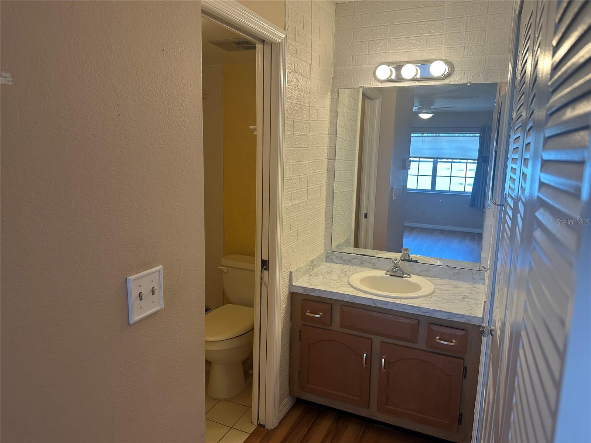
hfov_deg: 71.6
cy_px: 222
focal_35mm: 24
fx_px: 410
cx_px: 296
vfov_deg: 56.8
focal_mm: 6.86
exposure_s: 1/120
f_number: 1.78
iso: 100
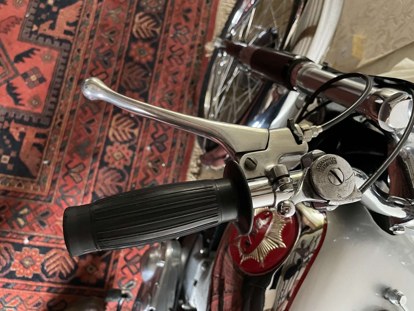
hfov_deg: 67.3
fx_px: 311
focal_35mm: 26
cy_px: 156
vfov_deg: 53.1
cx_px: 207
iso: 800
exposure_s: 1/30
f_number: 1.6
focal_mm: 4.2
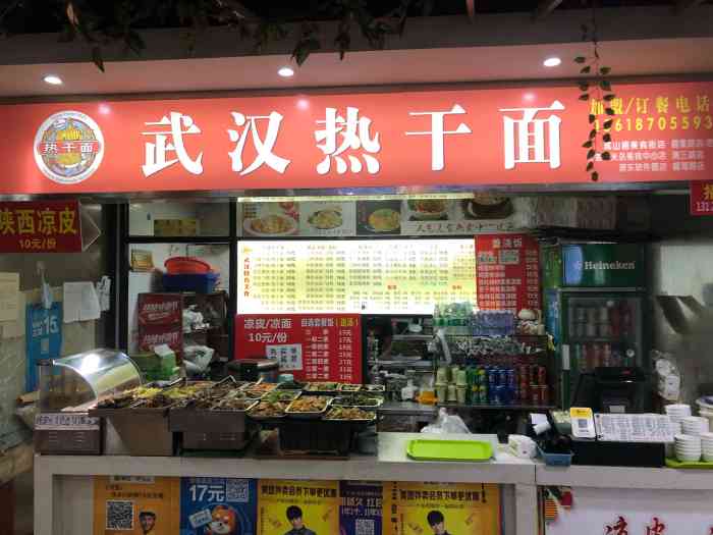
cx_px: 356
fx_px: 577
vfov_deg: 49.7
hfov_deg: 63.4
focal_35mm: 28
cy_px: 268
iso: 40
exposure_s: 1/33
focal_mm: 3.99
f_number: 1.8
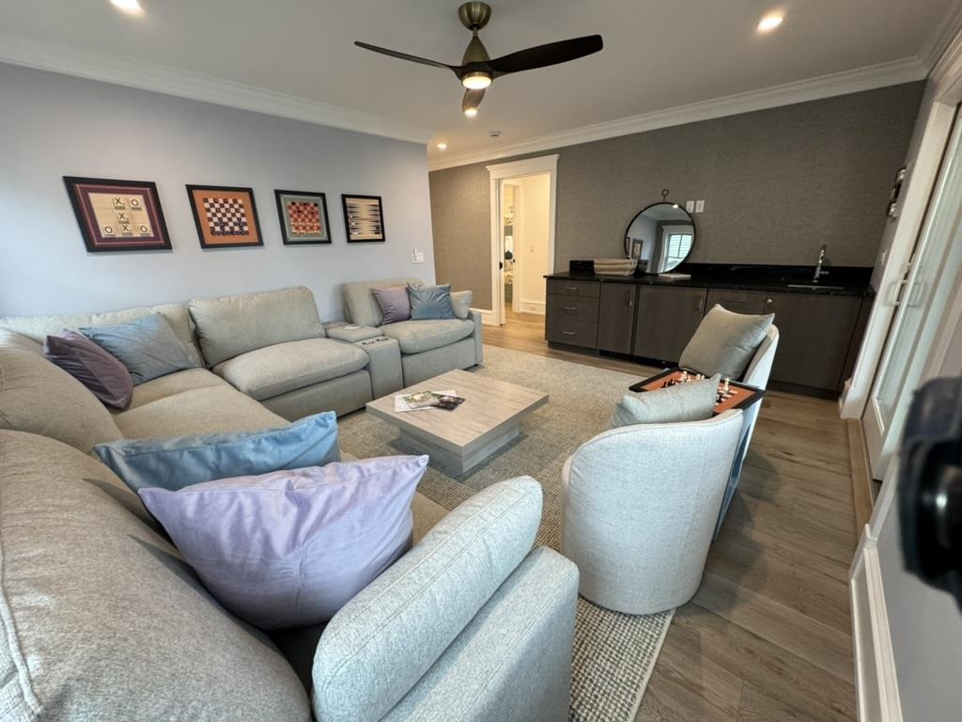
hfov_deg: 102.1
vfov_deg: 85.7
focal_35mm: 14
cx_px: 481
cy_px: 361
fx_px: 389
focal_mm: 2.22
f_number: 2.2
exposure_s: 1/60
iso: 200
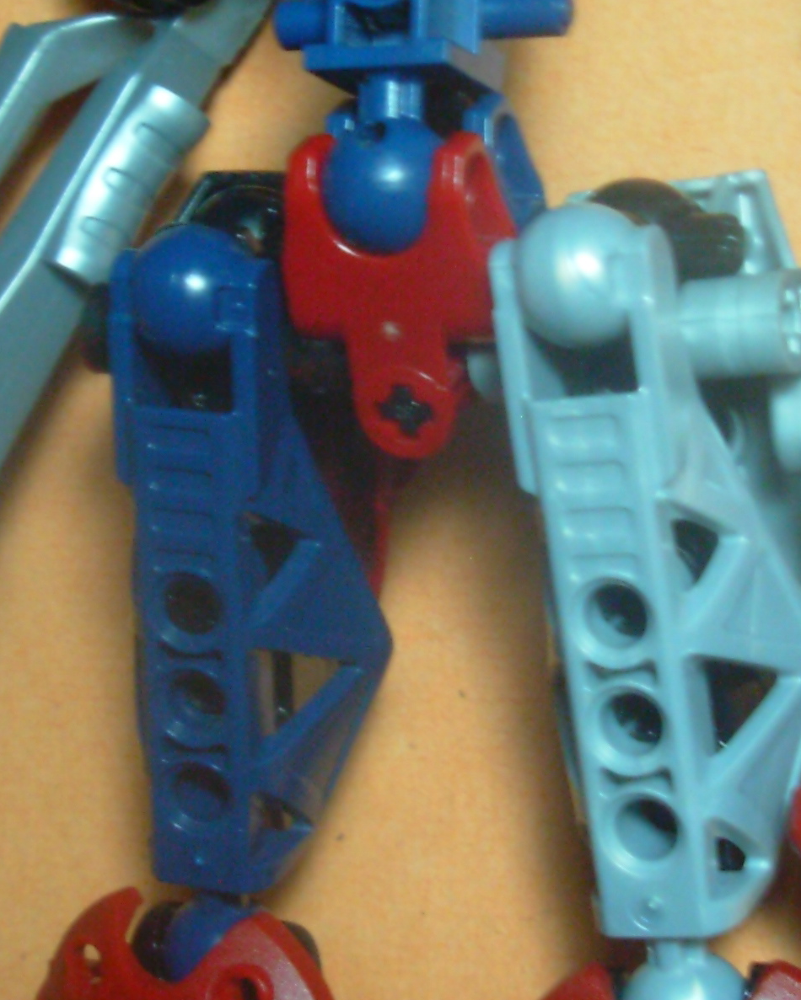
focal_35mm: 88
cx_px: 477
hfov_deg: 17.5
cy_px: 393
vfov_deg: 21.7
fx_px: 2607
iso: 159
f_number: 2.9
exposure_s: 1/15.1
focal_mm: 6.3
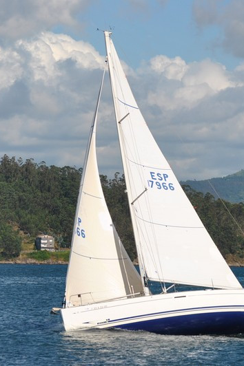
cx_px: 104
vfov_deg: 9.9
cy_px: 184
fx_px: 2117
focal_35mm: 208
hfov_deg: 6.6
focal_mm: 92
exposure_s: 1/640
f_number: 6.3
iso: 100
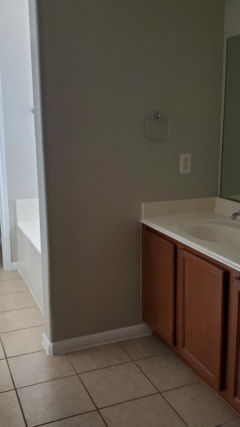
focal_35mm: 38
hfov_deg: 31.1
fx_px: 430
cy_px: 213
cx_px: 140
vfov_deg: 52.8
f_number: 1.5
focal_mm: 4.3
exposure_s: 1/50
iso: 200
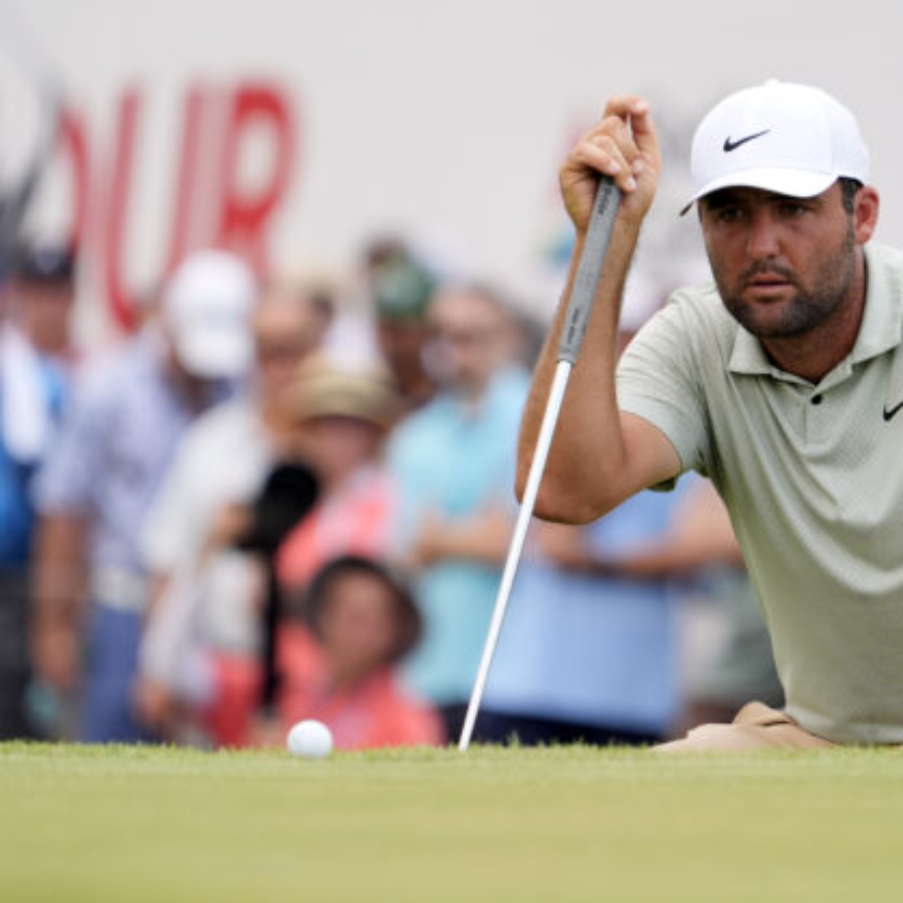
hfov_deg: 2.7
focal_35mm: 657
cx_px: 544
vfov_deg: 2.7
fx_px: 19390
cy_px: 453
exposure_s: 1/2000
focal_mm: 512
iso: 1000
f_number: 6.3
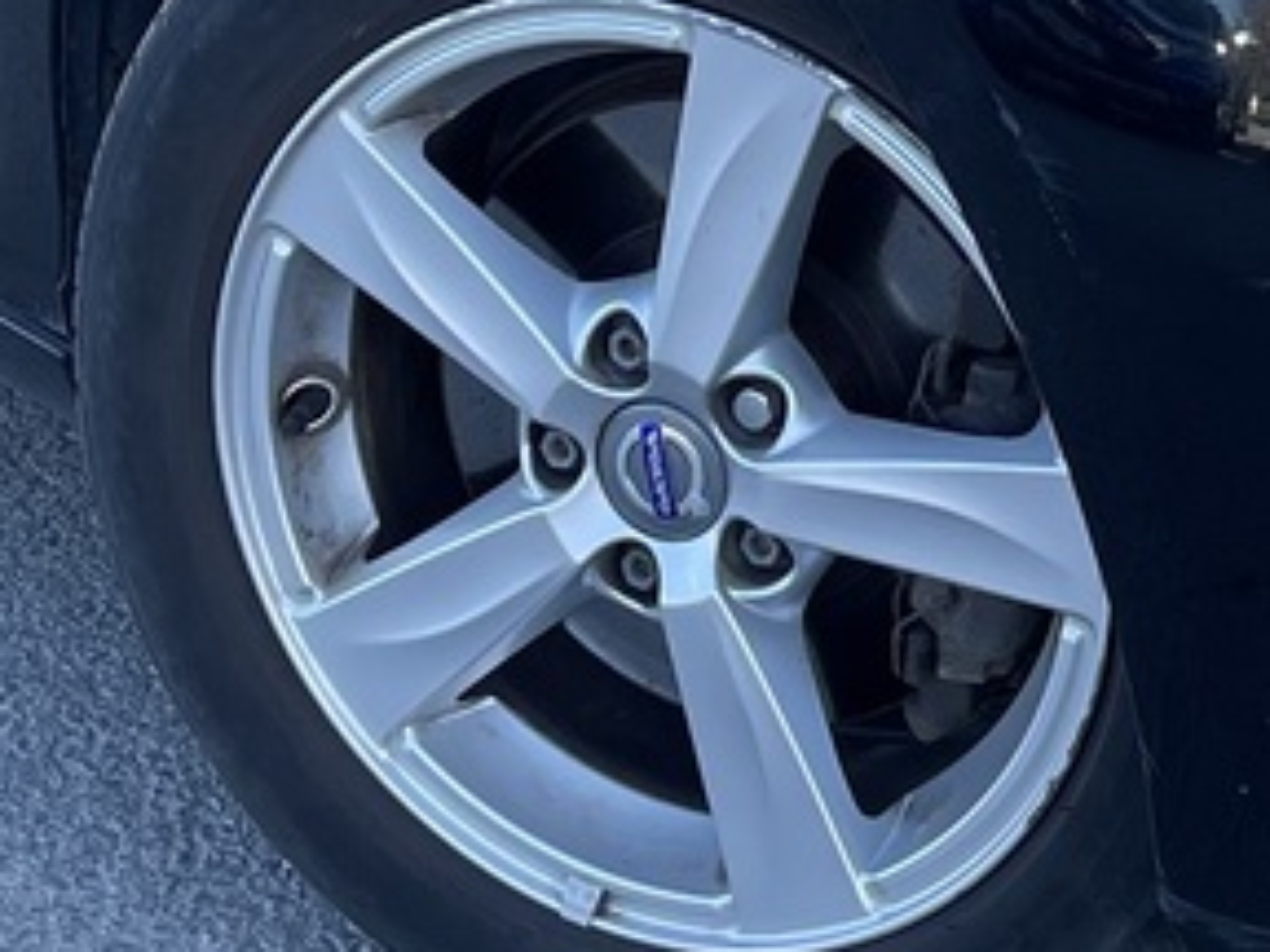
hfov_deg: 15.0
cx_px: 1151
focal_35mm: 130
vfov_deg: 11.0
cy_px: -392
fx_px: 4769
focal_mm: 4.2
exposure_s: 1/410
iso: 32
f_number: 1.6
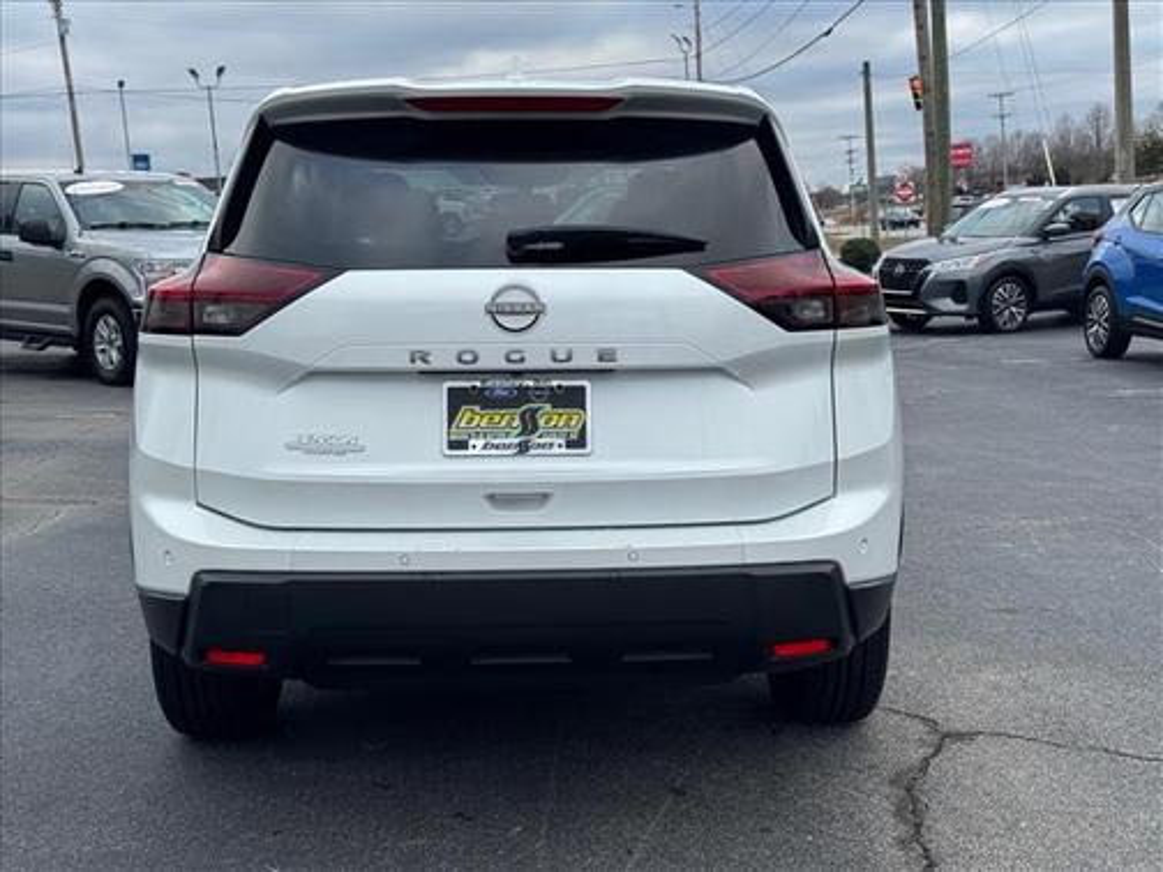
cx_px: 582
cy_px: 436
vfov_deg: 30.3
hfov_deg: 39.7
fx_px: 1613
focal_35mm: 48
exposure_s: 1/1458
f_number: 1.78
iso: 64
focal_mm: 6.76
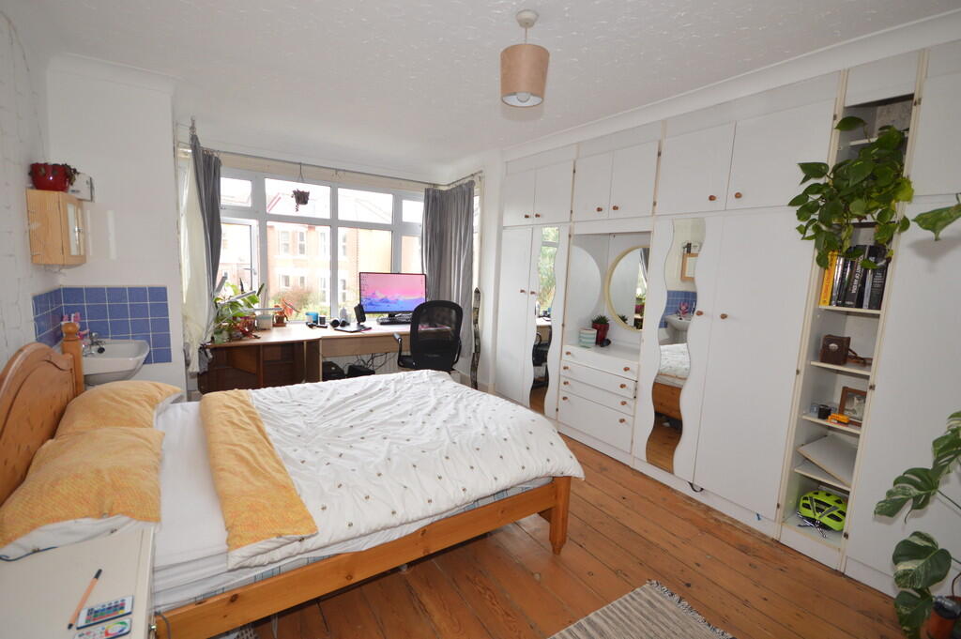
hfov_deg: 100.4
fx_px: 400
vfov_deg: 77.2
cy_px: 320
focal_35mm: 15
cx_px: 480
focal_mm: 10
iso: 400
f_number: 4
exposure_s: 1/80
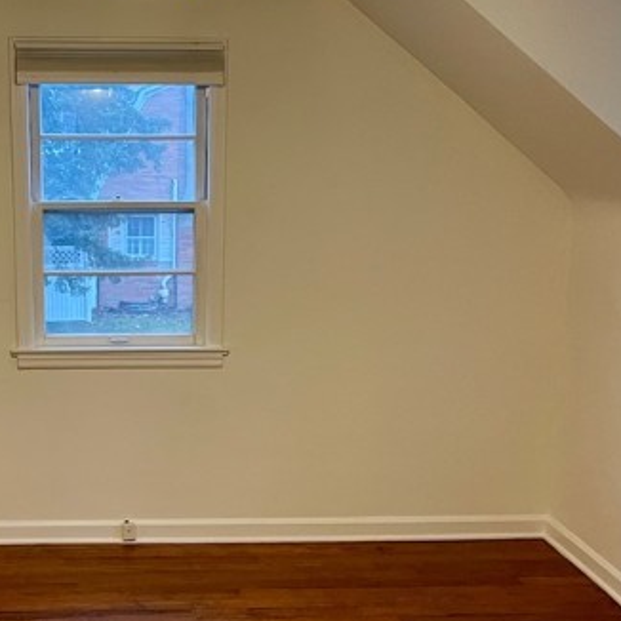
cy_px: 375
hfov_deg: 31.8
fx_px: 1055
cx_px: 109
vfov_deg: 32.7
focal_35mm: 52
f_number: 1.6
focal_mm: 5.1
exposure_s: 1/60
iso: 320
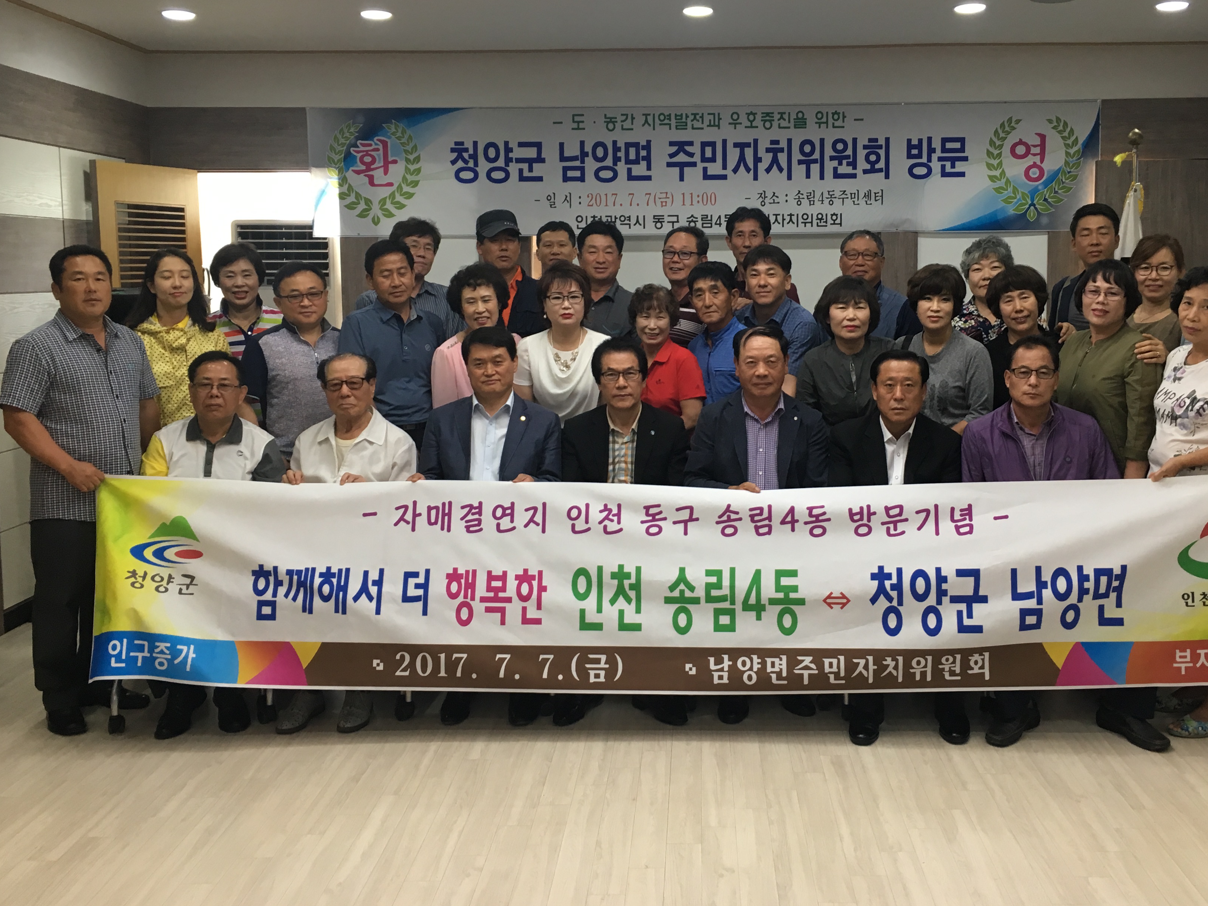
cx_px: 694
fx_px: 1256
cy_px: 378
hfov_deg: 51.2
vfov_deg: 39.5
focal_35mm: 36
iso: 64
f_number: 2.2
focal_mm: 4.15
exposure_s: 1/30
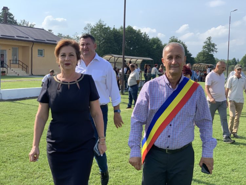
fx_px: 370
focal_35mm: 52
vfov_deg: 28.0
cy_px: 92
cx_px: 123
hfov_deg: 36.8
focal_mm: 6
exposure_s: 1/480
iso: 16
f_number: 2.4
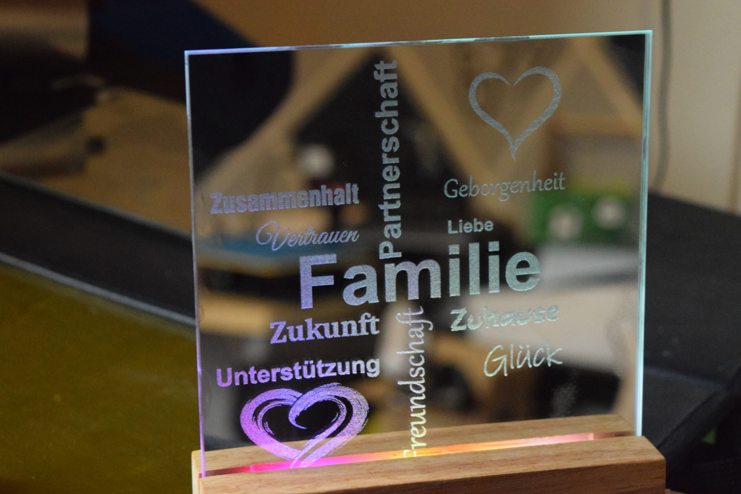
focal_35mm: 82
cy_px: 247
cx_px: 370
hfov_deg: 24.6
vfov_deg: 16.6
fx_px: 1698
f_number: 5.6
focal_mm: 55
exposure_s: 1/60
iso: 6400
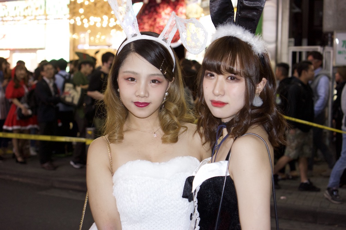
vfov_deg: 26.0
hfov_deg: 38.2
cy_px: 115
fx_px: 500
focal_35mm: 52
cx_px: 173
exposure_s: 1/80
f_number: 3.2
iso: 800
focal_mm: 35
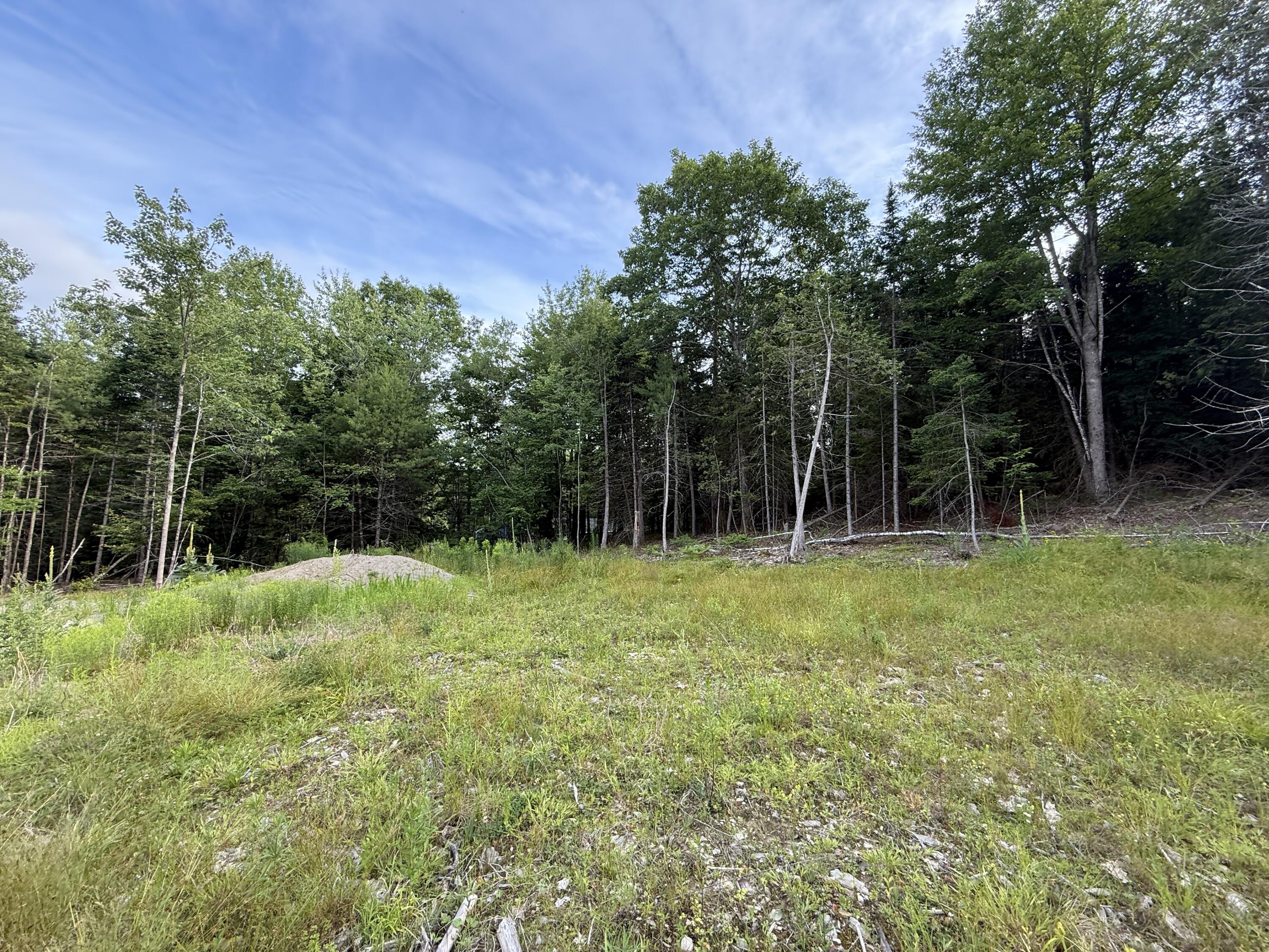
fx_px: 513
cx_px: 634
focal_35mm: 14
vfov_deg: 85.7
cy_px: 476
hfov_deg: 102.1
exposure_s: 1/203
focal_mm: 2.22
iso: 64
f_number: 2.2
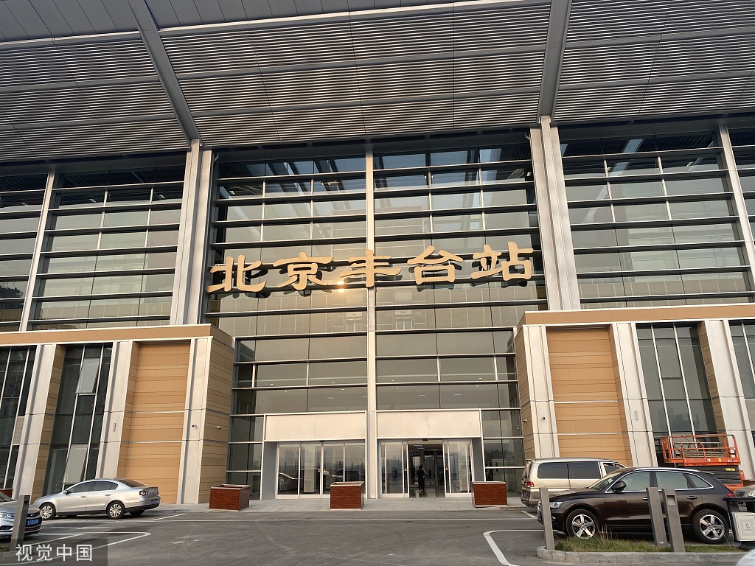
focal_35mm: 26
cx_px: 378
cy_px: 283
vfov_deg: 53.1
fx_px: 567
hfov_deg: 67.3
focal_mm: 4.25
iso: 32
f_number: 1.8
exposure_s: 1/1206
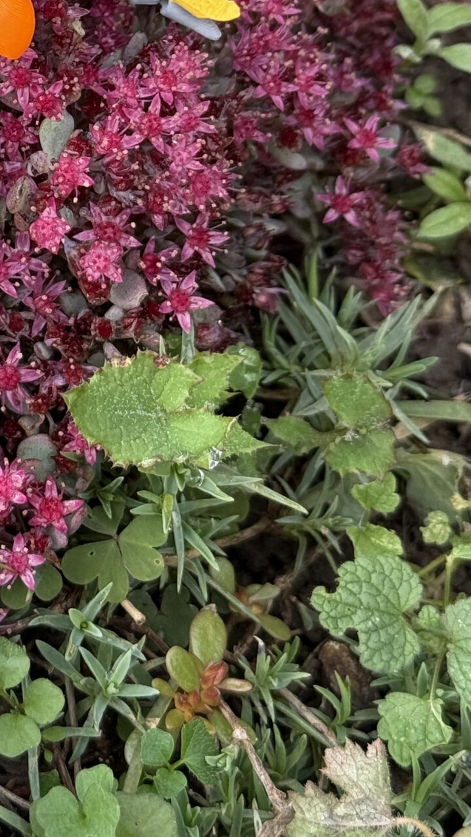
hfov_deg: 11.3
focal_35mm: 105
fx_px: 2332
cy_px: -1
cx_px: -117
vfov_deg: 19.8
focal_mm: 6.76
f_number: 1.78
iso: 64
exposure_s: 1/906
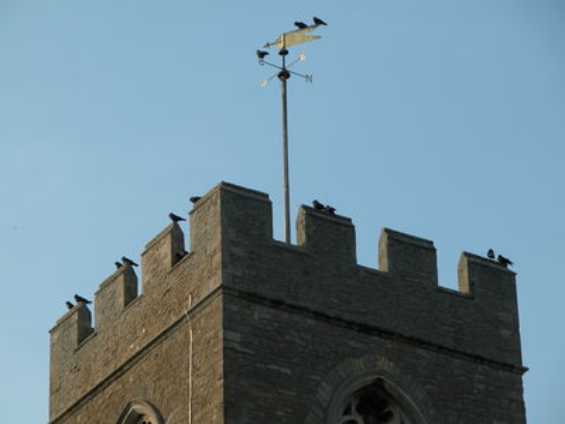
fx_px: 3117
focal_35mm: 191
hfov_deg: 10.4
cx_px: 282
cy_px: 212
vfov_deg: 7.8
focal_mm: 48.5
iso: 100
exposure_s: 1/372
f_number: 5.7
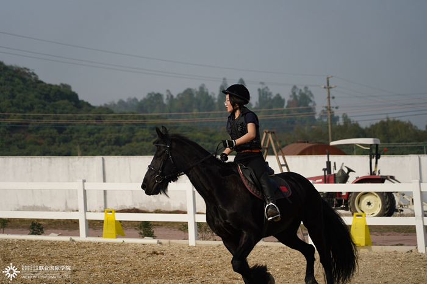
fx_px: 1245
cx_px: 214
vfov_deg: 13.0
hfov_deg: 19.5
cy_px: 142
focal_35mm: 105
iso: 100
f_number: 4
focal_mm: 105
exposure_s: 1/1250
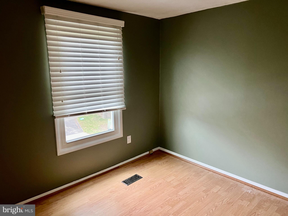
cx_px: 144
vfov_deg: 53.1
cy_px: 108
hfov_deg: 67.3
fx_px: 216
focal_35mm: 26
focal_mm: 5.7
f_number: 1.5
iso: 500
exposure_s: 1/60
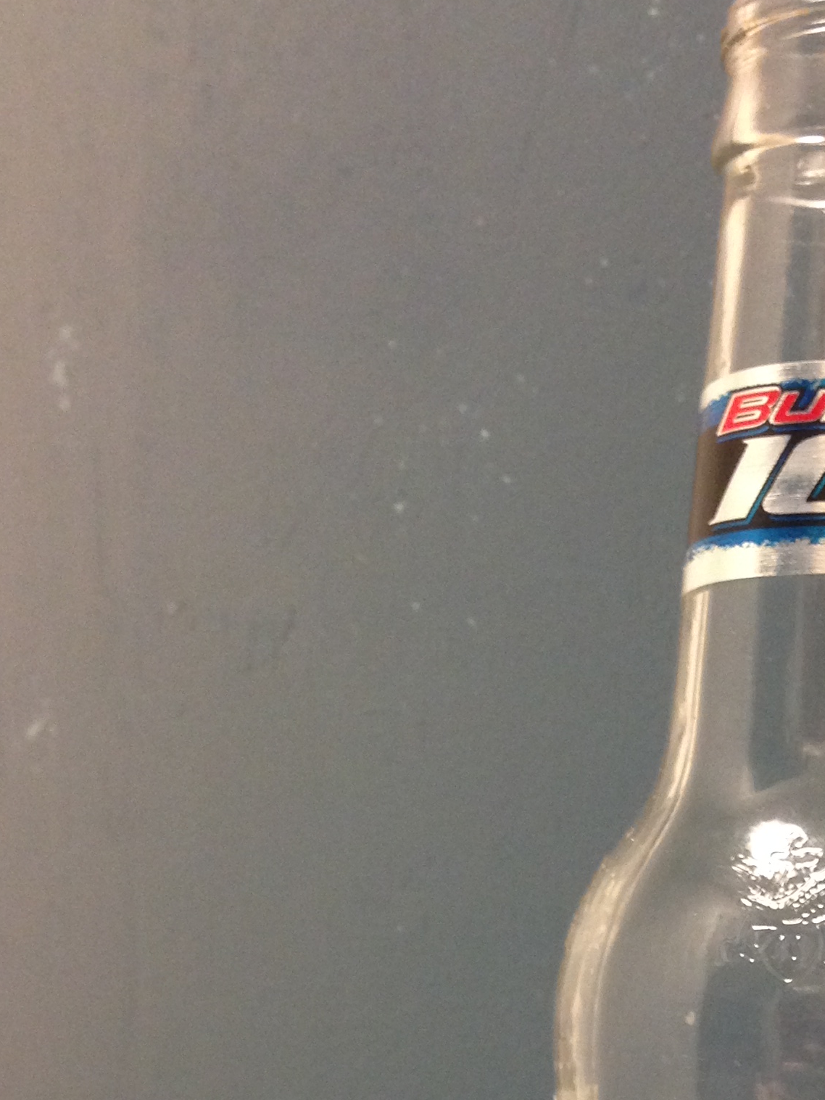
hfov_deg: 20.2
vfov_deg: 26.0
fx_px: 2256
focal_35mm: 71
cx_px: 785
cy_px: 1091
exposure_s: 1/20
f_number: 2.4
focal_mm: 4.12
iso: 200
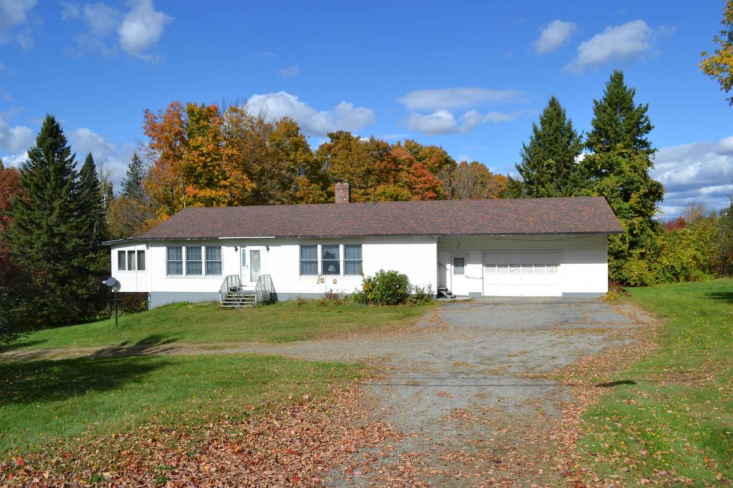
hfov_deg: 67.4
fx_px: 550
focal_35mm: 27
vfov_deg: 47.9
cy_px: 244
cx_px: 366
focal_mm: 18
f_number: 9
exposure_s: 1/320
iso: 100
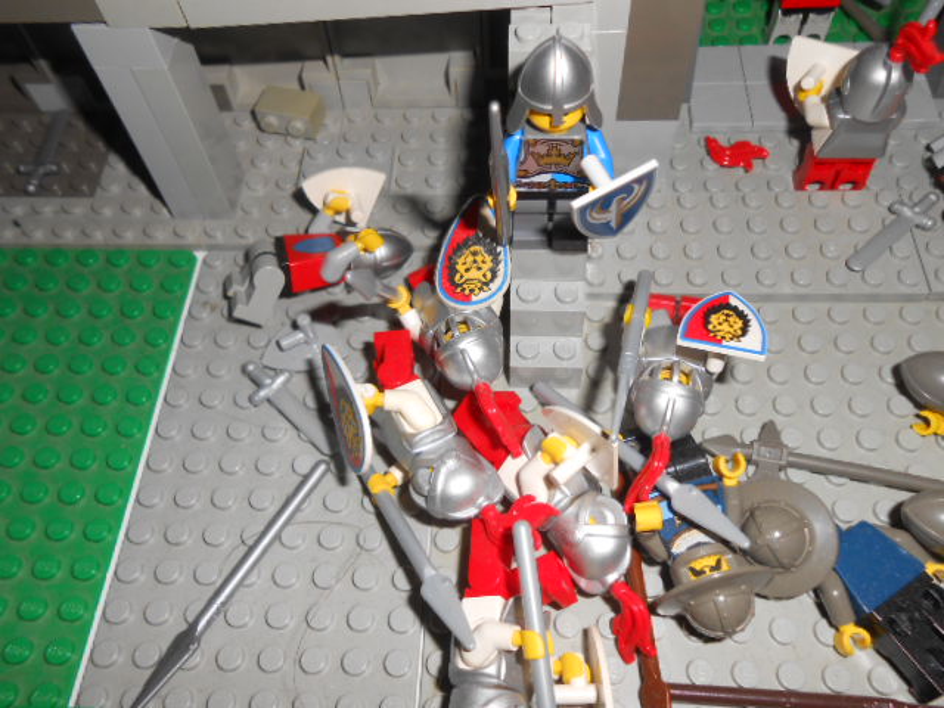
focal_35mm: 30
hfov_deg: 60.0
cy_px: 354
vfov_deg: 46.8
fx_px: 818
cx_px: 472
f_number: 11.9
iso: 80
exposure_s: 1/25
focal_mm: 5.3
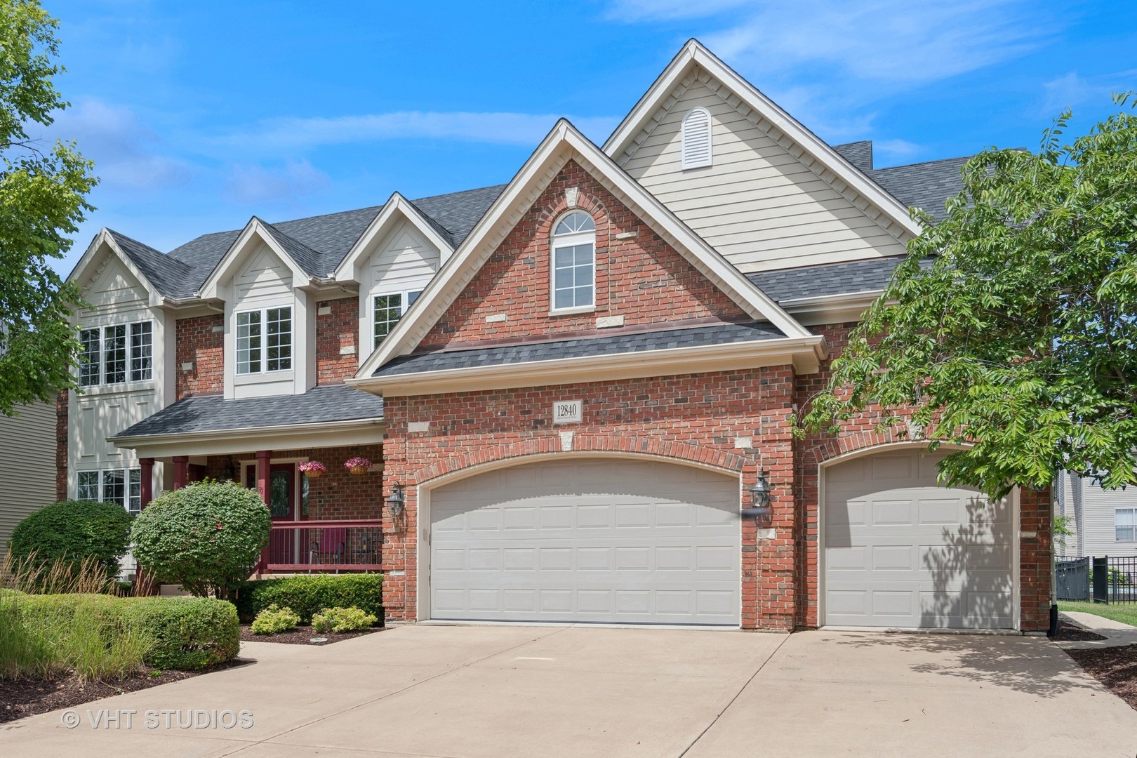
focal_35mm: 26
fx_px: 805
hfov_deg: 70.4
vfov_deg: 50.4
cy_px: 379
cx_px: 568
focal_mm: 17
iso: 250
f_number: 8
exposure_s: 1/640
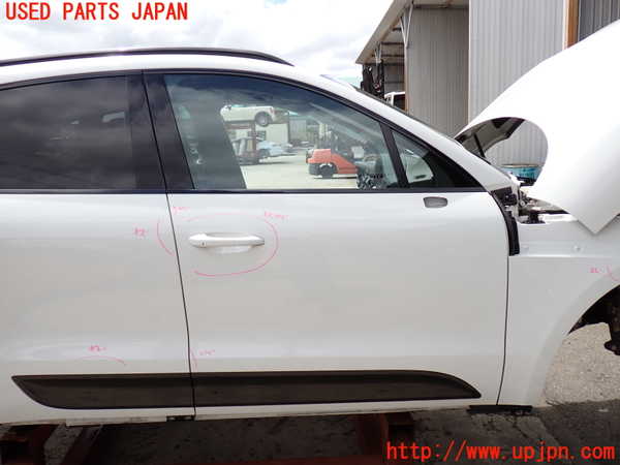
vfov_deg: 44.2
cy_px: 232
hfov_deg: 56.8
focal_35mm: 32
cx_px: 310
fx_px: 573
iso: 100
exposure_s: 1/1250
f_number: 2.4
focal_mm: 5.79
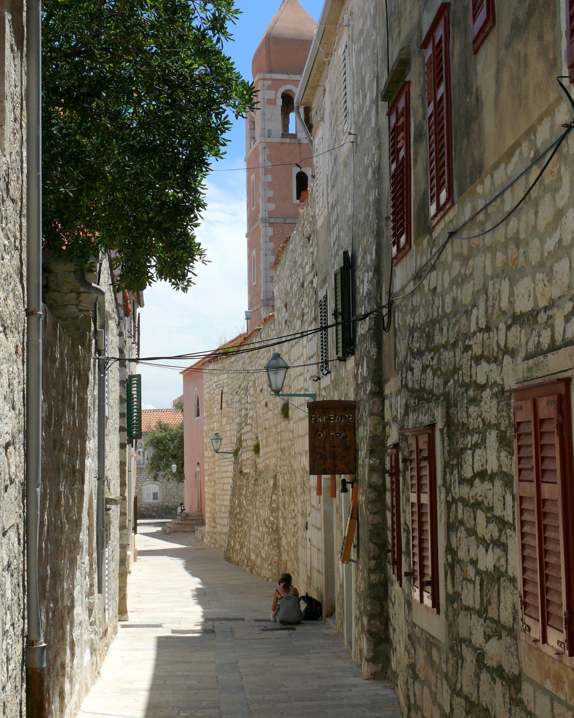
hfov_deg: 24.2
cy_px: 339
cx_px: 289
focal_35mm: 63
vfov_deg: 30.0
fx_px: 1338
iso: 100
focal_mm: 11.8
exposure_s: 1/250
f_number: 5
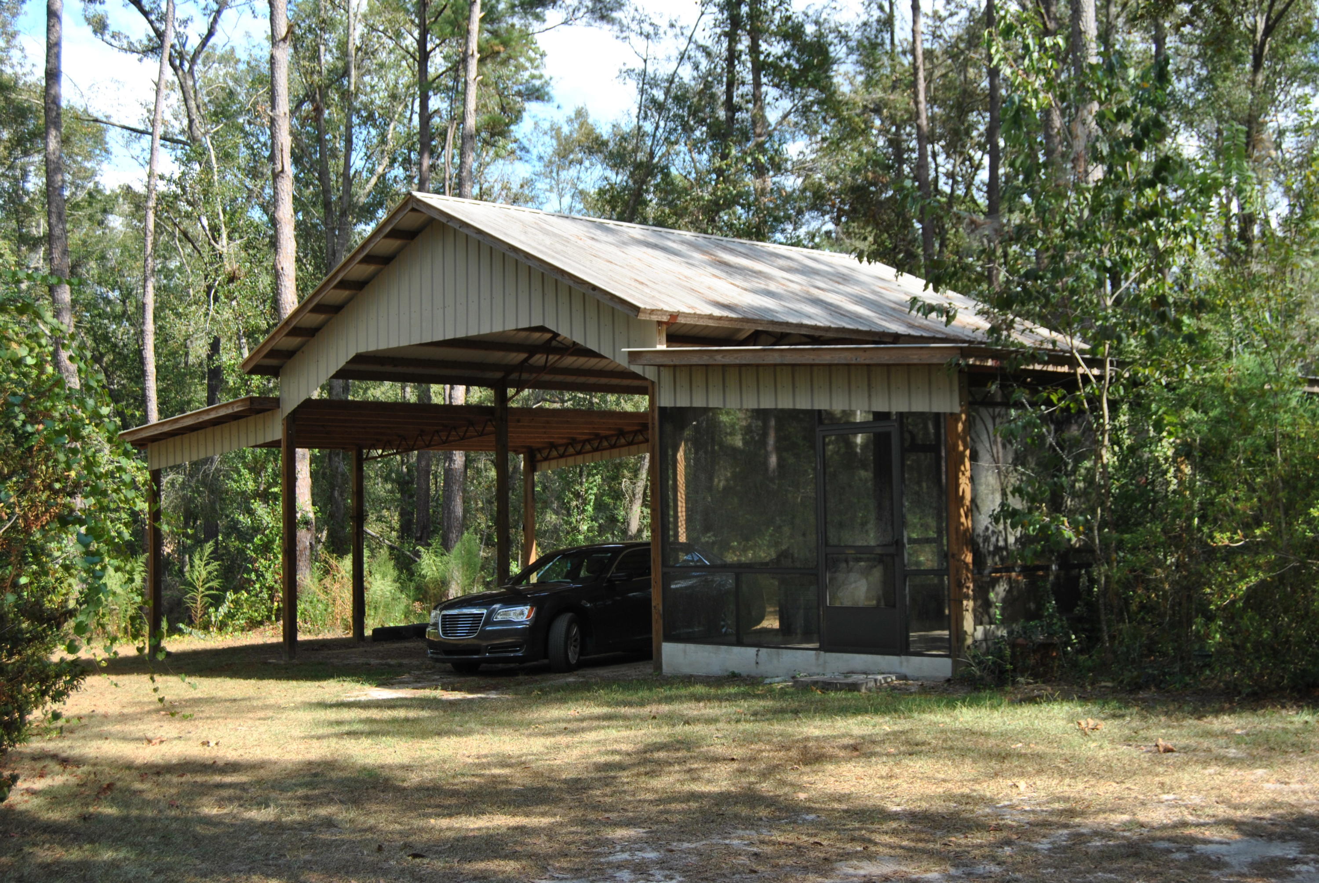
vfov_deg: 29.0
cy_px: 442
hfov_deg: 42.3
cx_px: 660
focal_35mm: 46
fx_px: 1706
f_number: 6.3
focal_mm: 31
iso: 100
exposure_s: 1/160
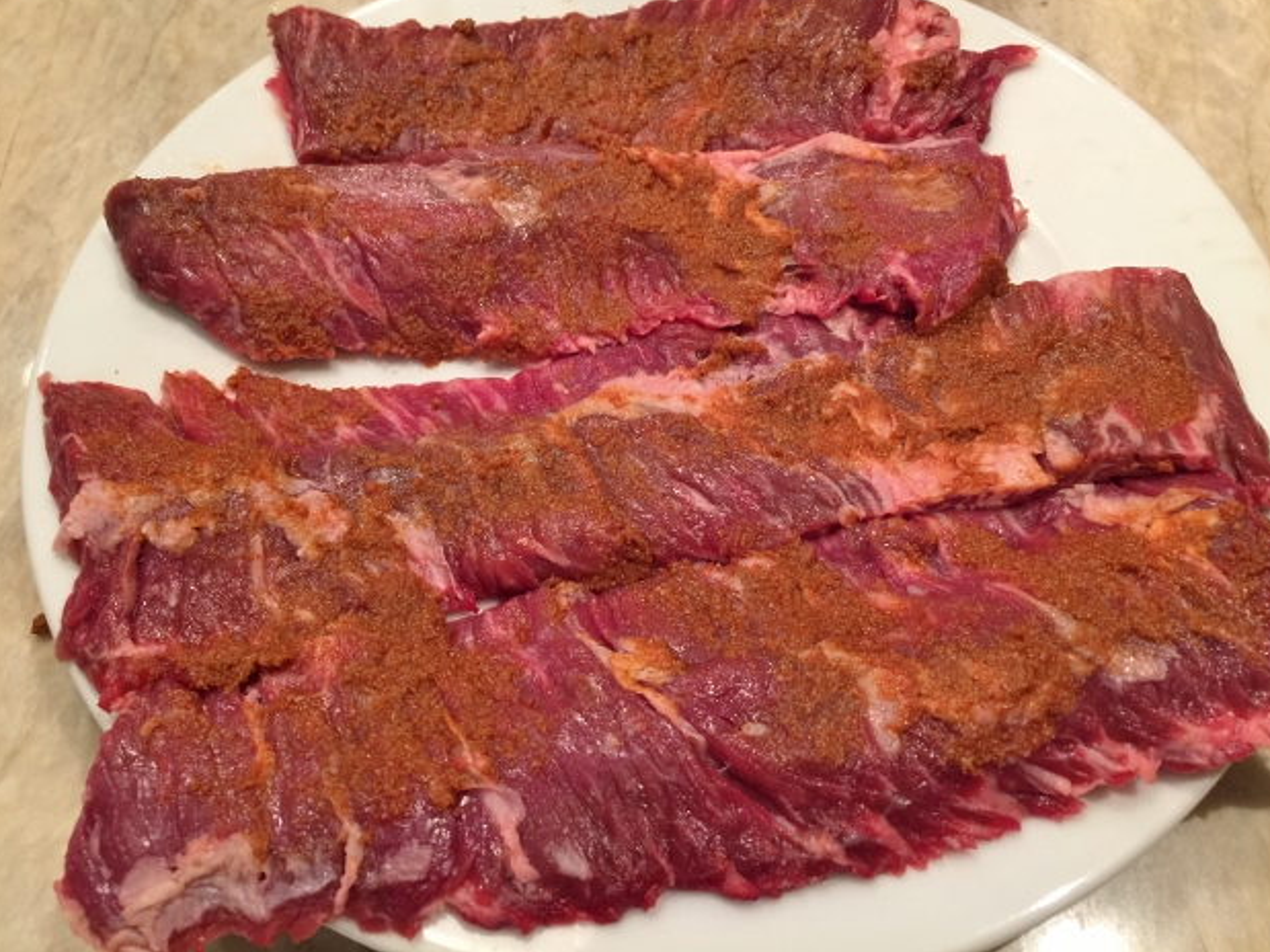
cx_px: 644
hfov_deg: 60.0
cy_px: 462
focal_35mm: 30
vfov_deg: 46.8
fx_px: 1100
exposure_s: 1/15
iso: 80
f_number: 2.2
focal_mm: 4.15
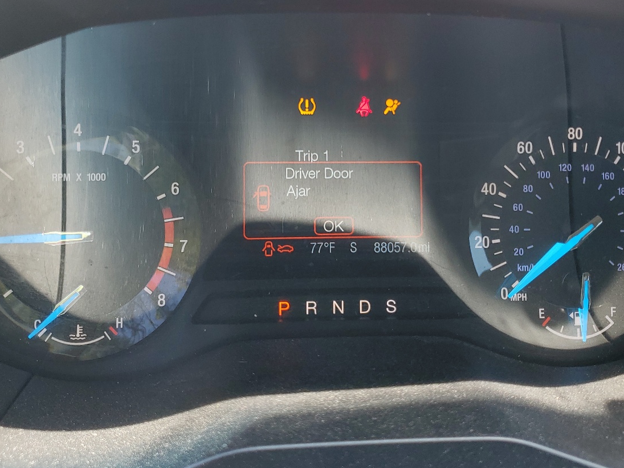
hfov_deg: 49.0
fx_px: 685
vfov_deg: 37.6
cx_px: 321
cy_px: 194
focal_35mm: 38
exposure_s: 1/120
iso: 53
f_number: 1.5
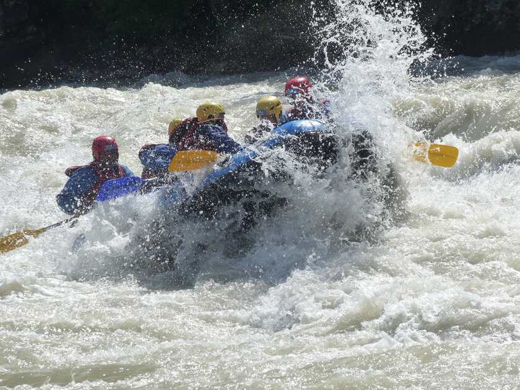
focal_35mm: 192
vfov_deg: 7.7
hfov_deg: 10.3
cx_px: 260
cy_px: 195
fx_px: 2884
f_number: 4.5
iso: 160
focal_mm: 34.5
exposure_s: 1/2000
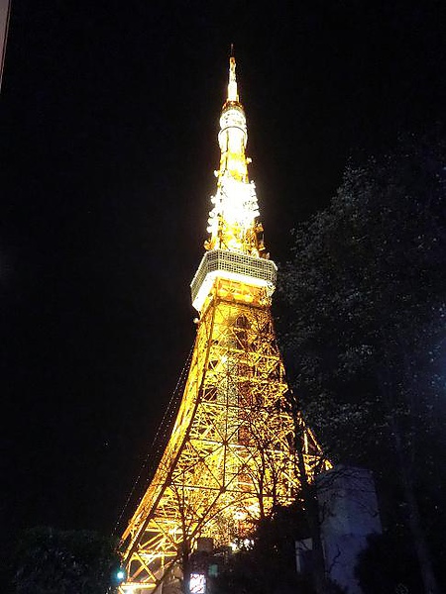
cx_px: 223
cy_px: 297
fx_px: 447
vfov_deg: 67.3
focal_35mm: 26
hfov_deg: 53.1
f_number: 2.8
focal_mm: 4.7
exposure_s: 1/13
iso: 800
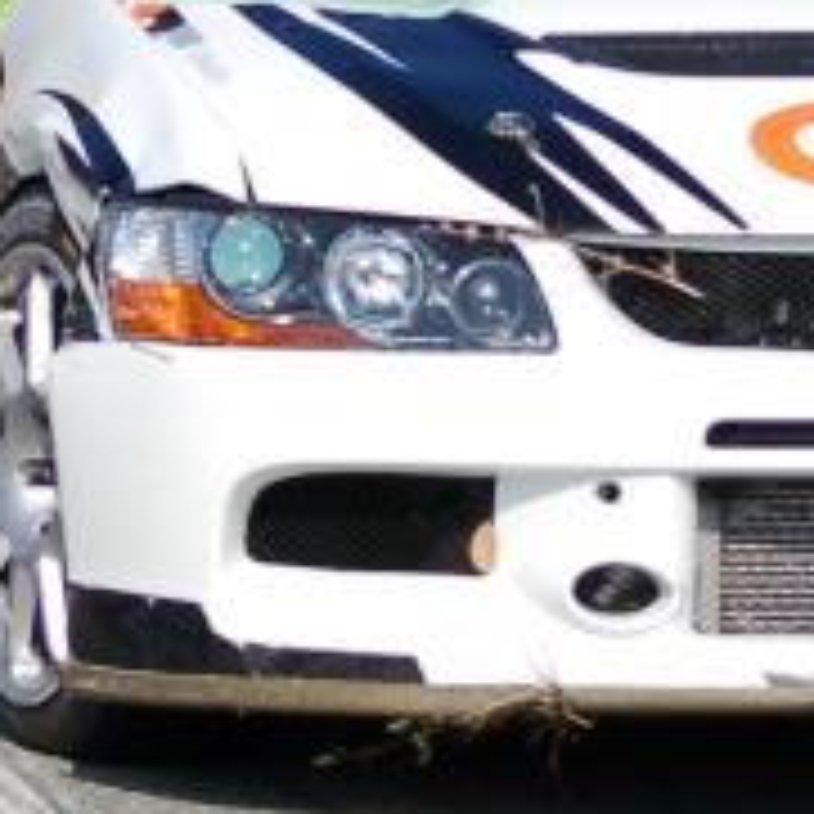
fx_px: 11520
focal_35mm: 433
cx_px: 706
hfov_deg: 4.0
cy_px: 7
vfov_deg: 4.0
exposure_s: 1/1250
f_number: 5
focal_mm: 60
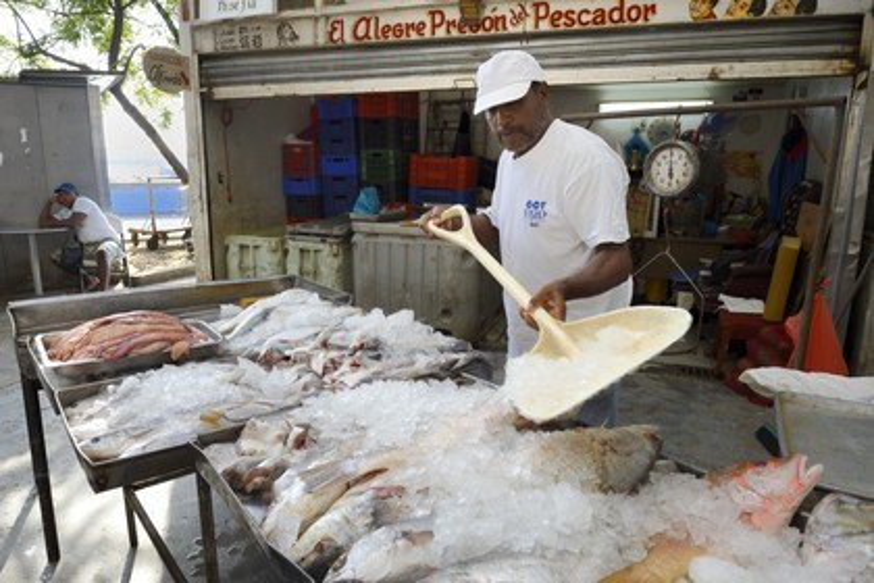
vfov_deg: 53.1
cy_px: 292
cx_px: 437
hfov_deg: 73.7
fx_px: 583
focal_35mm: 24
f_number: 9
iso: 640
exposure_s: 1/125
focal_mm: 24
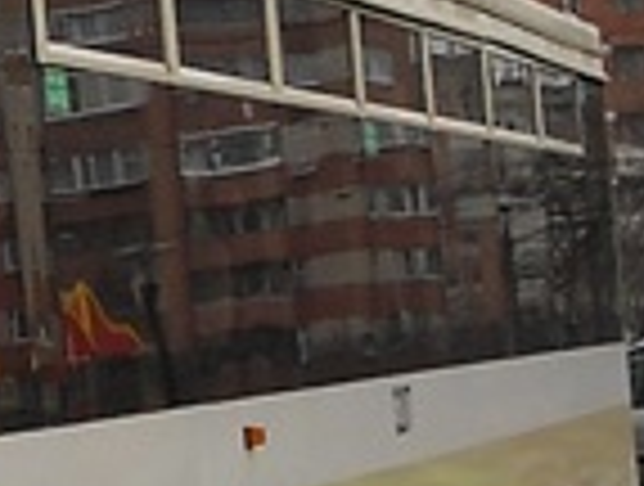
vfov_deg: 6.0
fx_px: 4663
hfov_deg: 7.8
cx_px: -212
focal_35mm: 250
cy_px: 198
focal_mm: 5.7
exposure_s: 1/201
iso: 64
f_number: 5.6
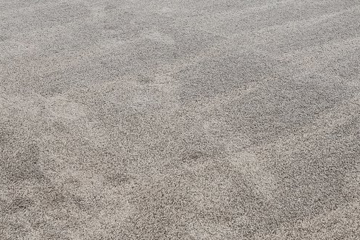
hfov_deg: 29.5
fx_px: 670
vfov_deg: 16.8
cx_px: 279
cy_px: -195
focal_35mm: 67
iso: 400
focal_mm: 16
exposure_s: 1/20
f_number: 8
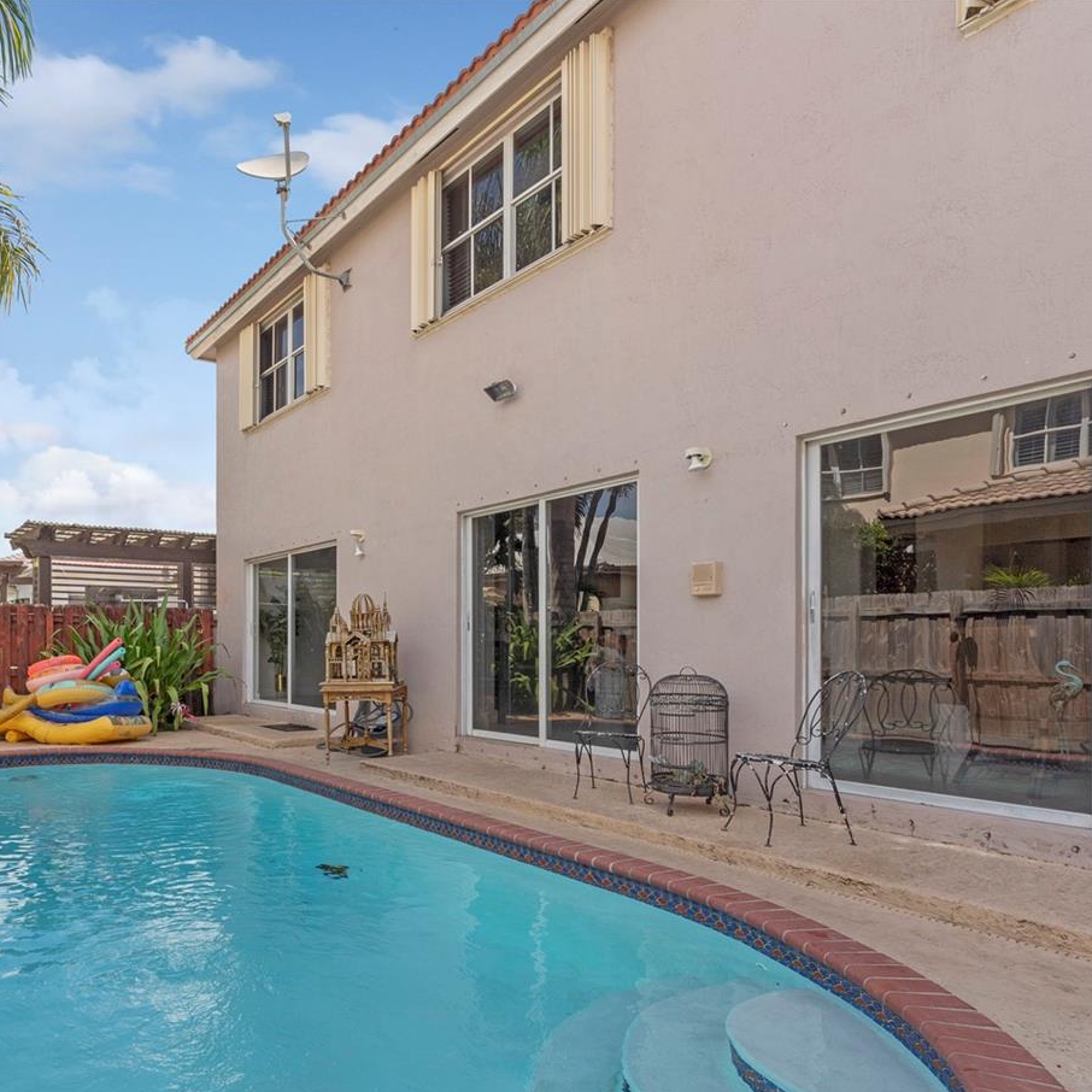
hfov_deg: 67.6
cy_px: 640
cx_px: 274
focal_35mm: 21
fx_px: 749
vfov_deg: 71.6
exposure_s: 1/500
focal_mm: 14
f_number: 8
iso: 400
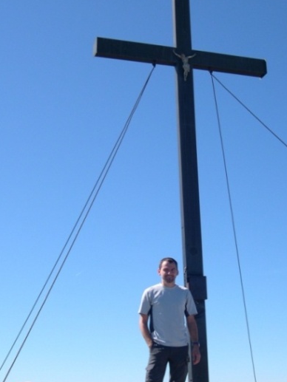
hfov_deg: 24.3
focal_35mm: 60
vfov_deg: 32.1
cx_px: 192
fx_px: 663
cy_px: 212
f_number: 8
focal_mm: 9
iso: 100
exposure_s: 1/169
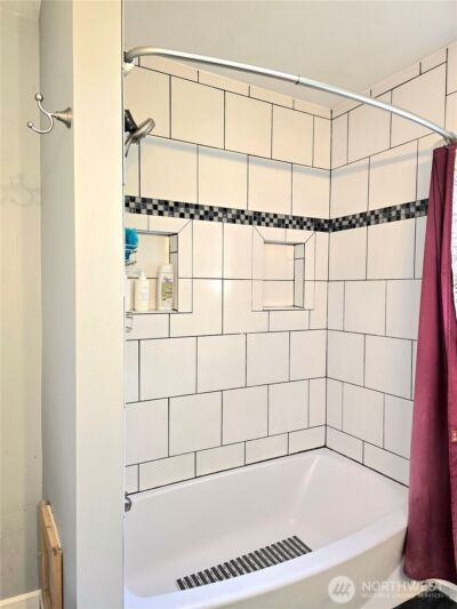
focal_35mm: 23
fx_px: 405
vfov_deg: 73.9
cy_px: 304
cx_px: 228
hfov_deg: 58.9
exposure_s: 1/120
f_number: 1.7
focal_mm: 6.3
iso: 160
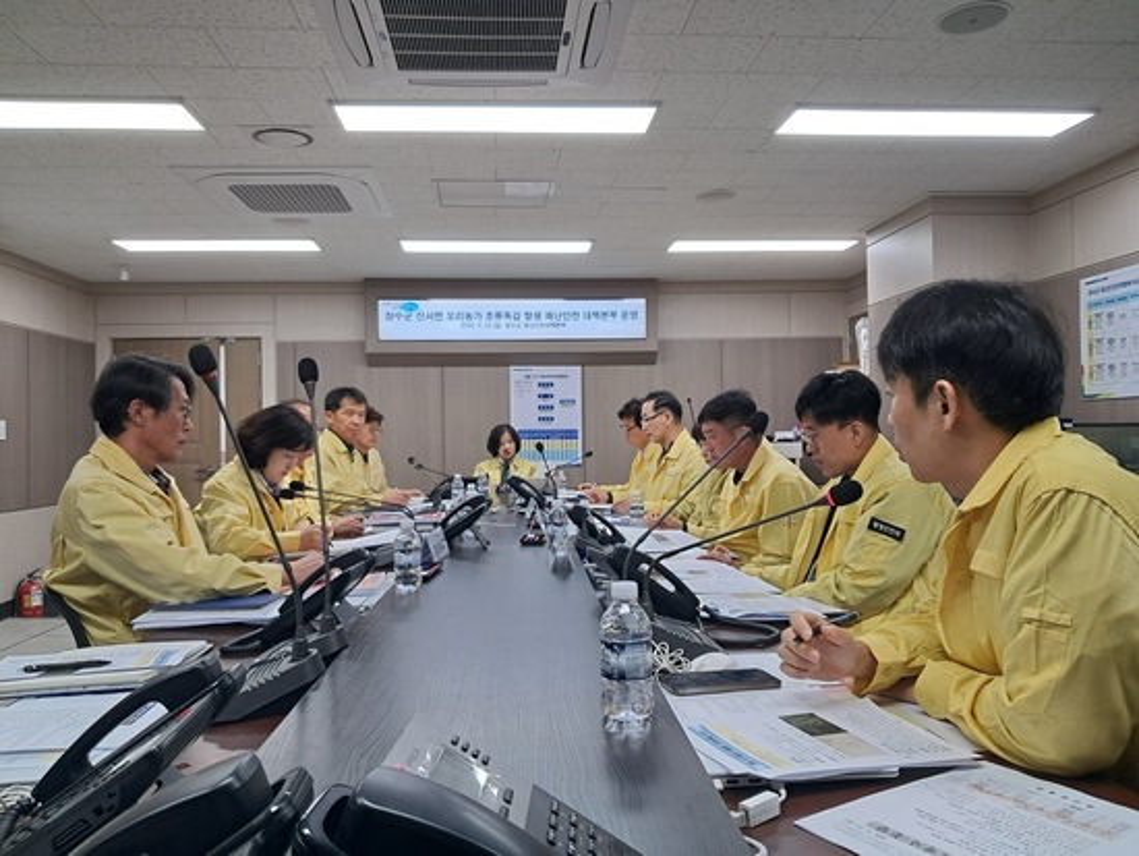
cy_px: 428
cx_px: 570
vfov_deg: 51.4
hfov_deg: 65.3
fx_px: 889
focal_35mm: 27
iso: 80
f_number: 1.8
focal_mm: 4
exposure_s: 1/60
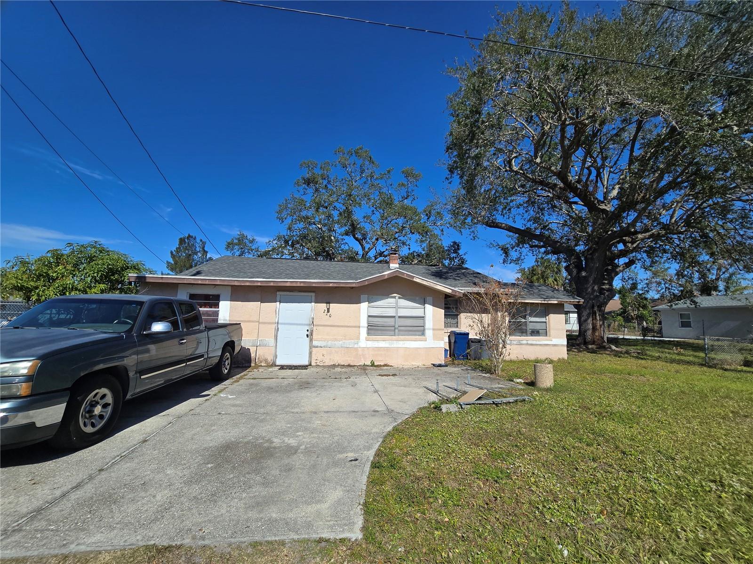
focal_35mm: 13
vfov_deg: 89.9
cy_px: 282
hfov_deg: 106.2
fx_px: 283
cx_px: 376
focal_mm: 2.2
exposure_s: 1/3502
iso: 50
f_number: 2.2
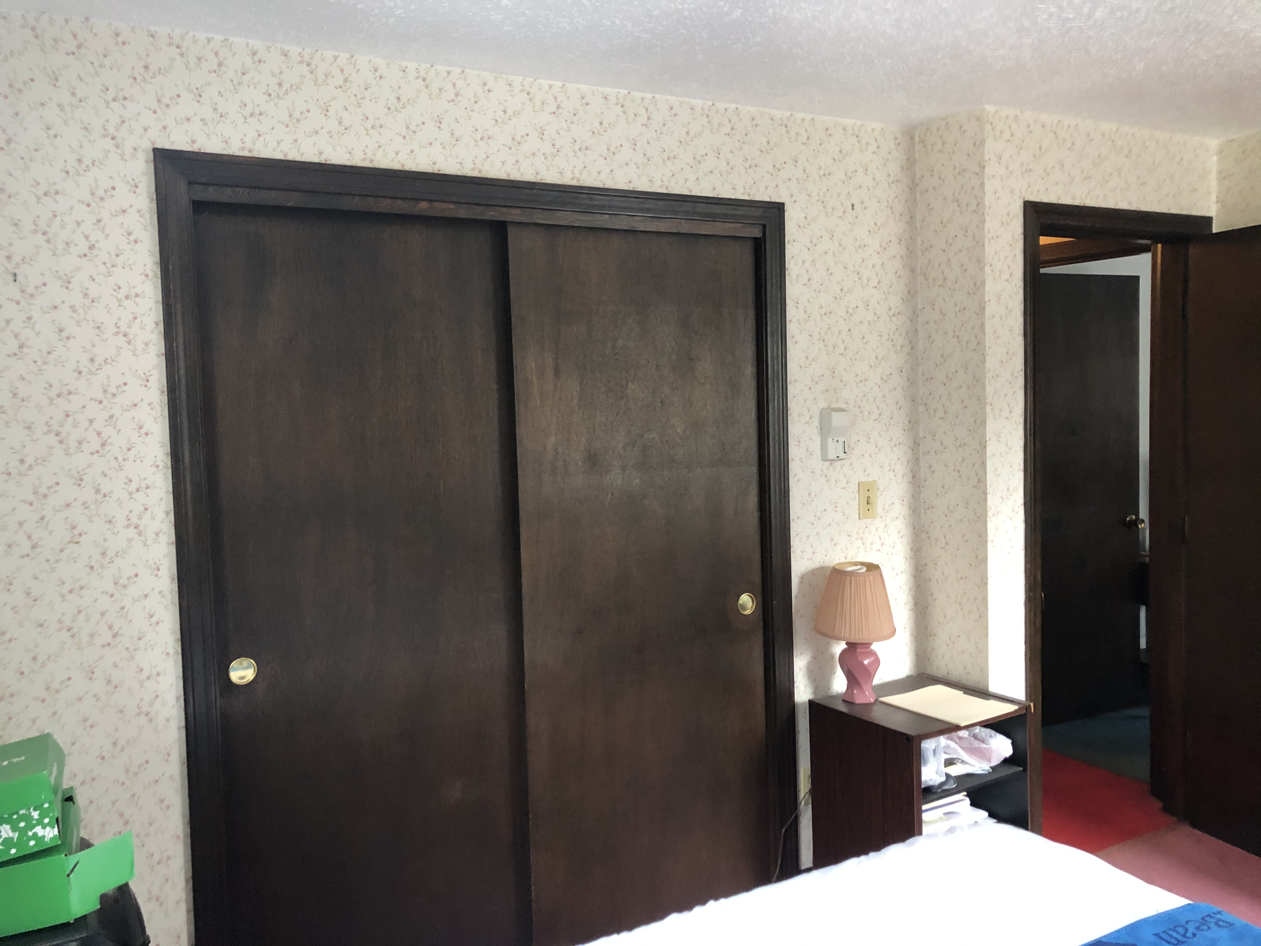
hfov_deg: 63.4
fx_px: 1020
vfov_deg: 49.7
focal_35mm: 28
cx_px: 630
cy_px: 473
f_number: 1.8
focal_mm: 3.99
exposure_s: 1/15
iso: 100
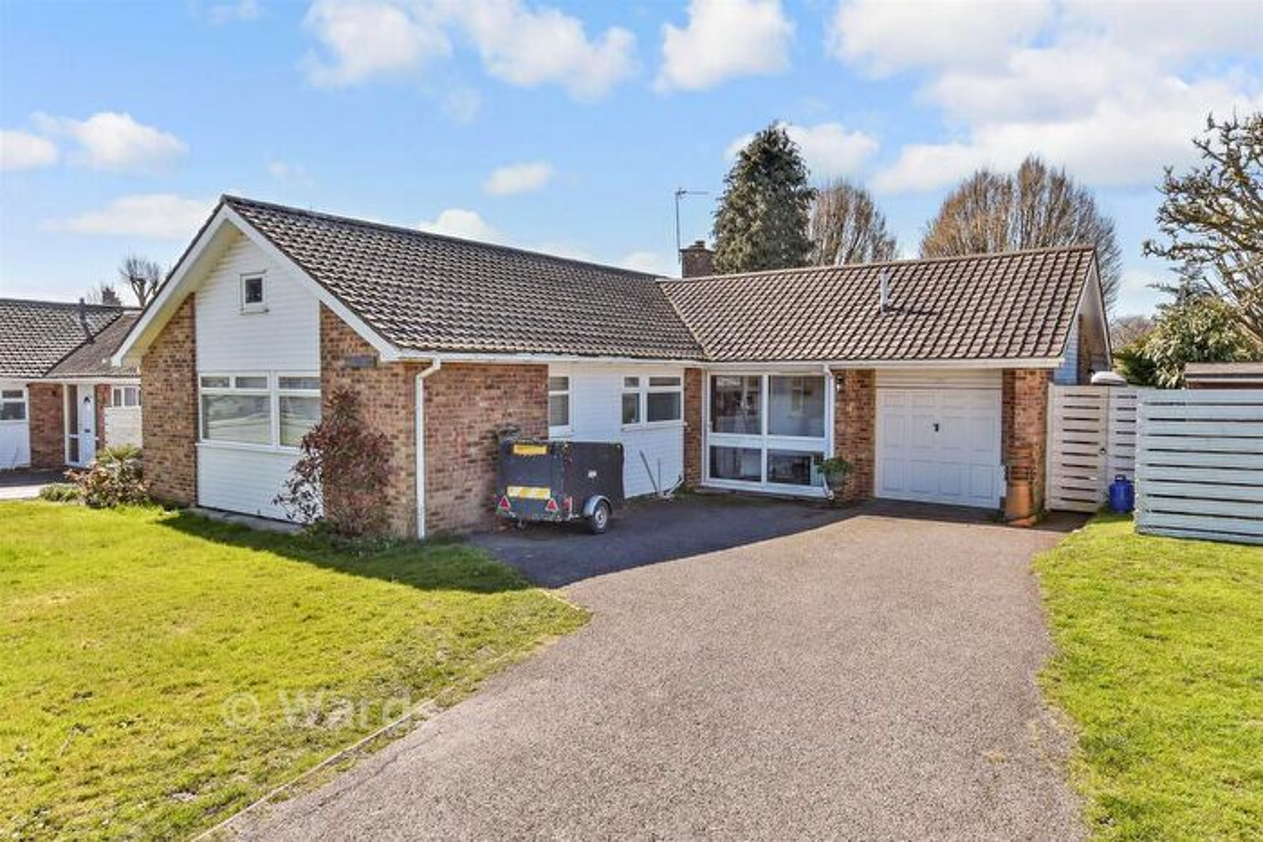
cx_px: 632
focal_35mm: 22
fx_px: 772
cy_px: 421
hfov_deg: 78.6
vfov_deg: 57.2
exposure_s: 1/400
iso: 500
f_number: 10
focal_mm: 15
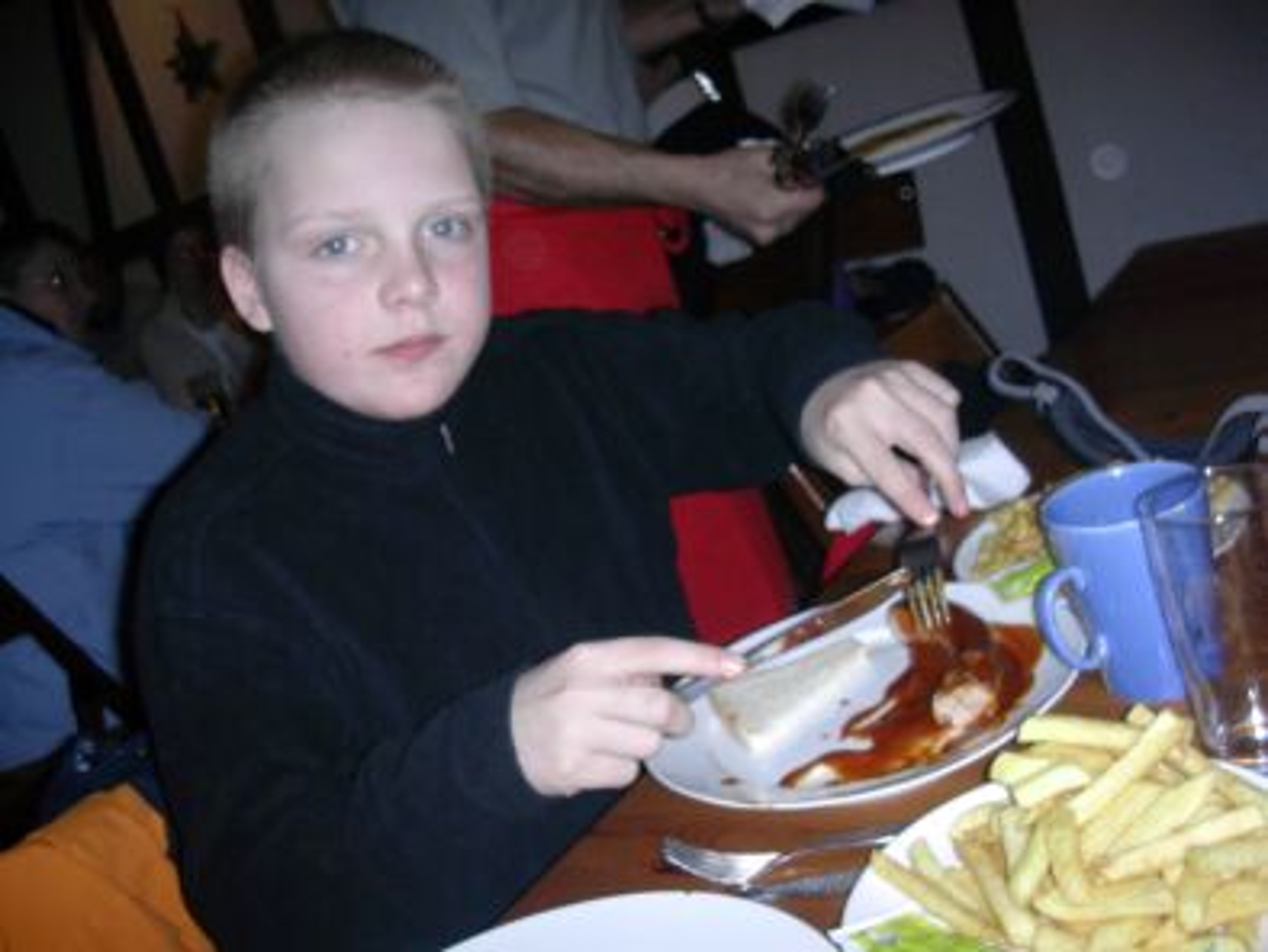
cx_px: 634
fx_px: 1356
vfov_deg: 38.7
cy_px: 476
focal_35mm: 37
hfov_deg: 50.1
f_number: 2.7
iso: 70
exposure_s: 1/64
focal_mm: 5.6
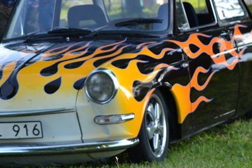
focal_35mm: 208
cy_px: 39
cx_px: 121
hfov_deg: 9.9
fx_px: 1456
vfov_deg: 6.6
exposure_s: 1/125
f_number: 5.6
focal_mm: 65
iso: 100
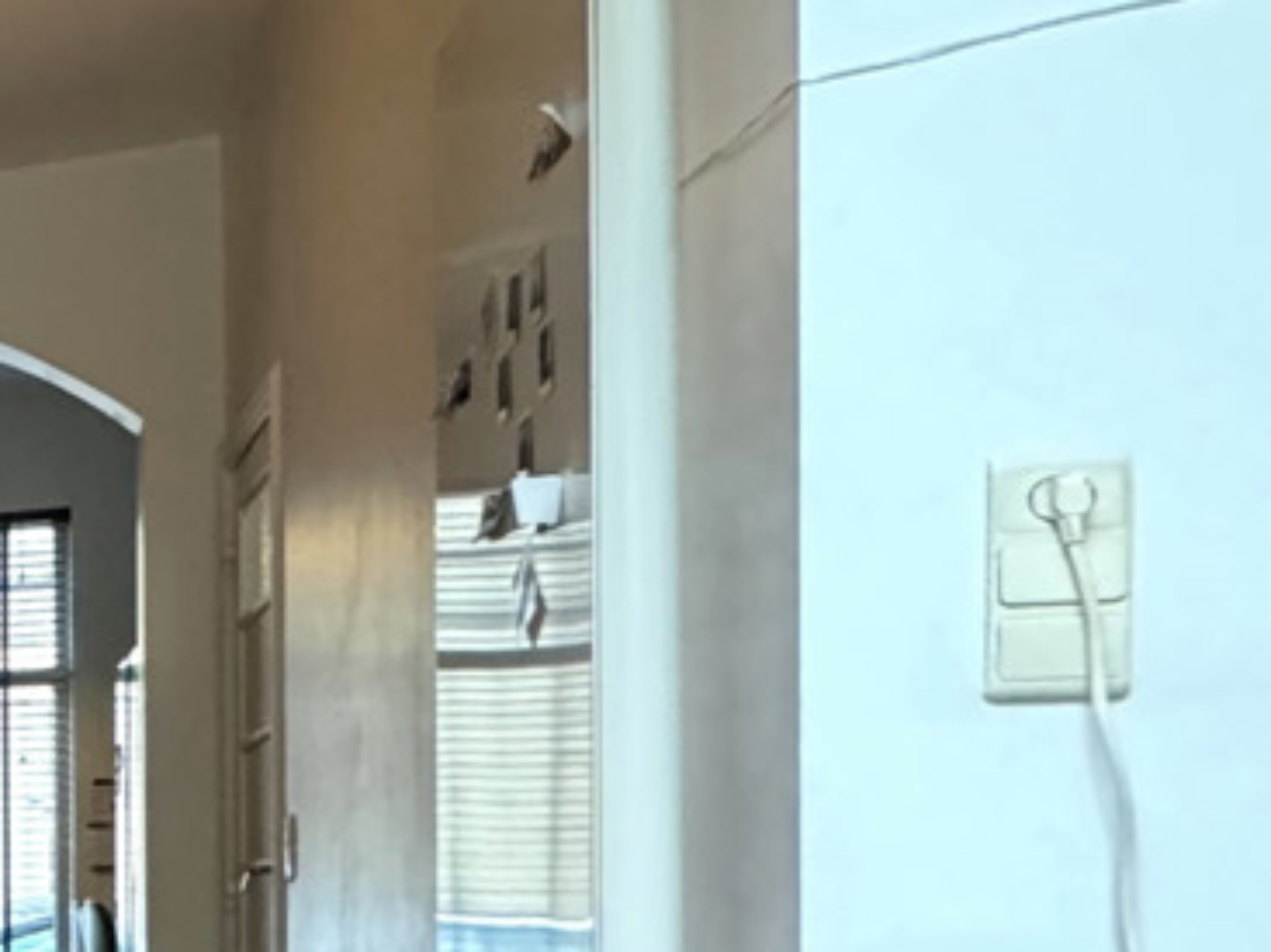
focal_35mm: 61
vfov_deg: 23.2
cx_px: -1451
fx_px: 2239
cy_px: 910
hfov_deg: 17.6
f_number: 2.2
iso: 320
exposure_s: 1/50
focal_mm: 2.22
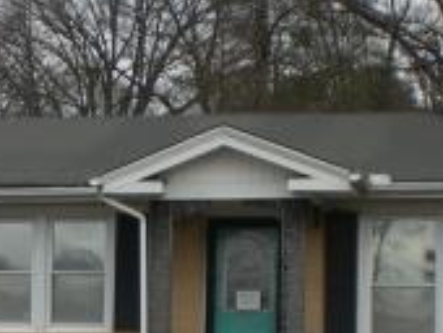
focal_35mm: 143
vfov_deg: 10.2
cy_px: 395
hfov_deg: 13.7
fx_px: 1833
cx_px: 128
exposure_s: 1/250
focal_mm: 6.3
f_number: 4.4
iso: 50
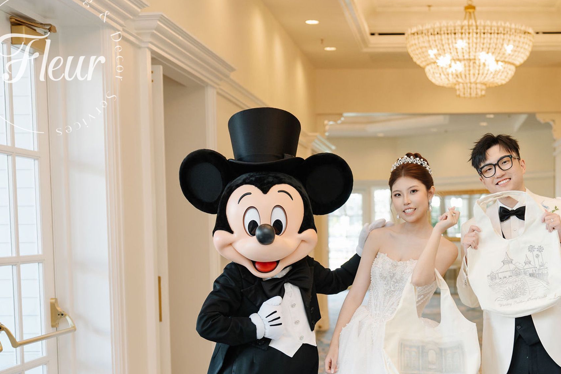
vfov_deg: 21.6
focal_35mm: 62
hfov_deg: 31.4
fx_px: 966
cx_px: 463
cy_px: 308
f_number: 2
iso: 400
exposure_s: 1/200
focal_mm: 35
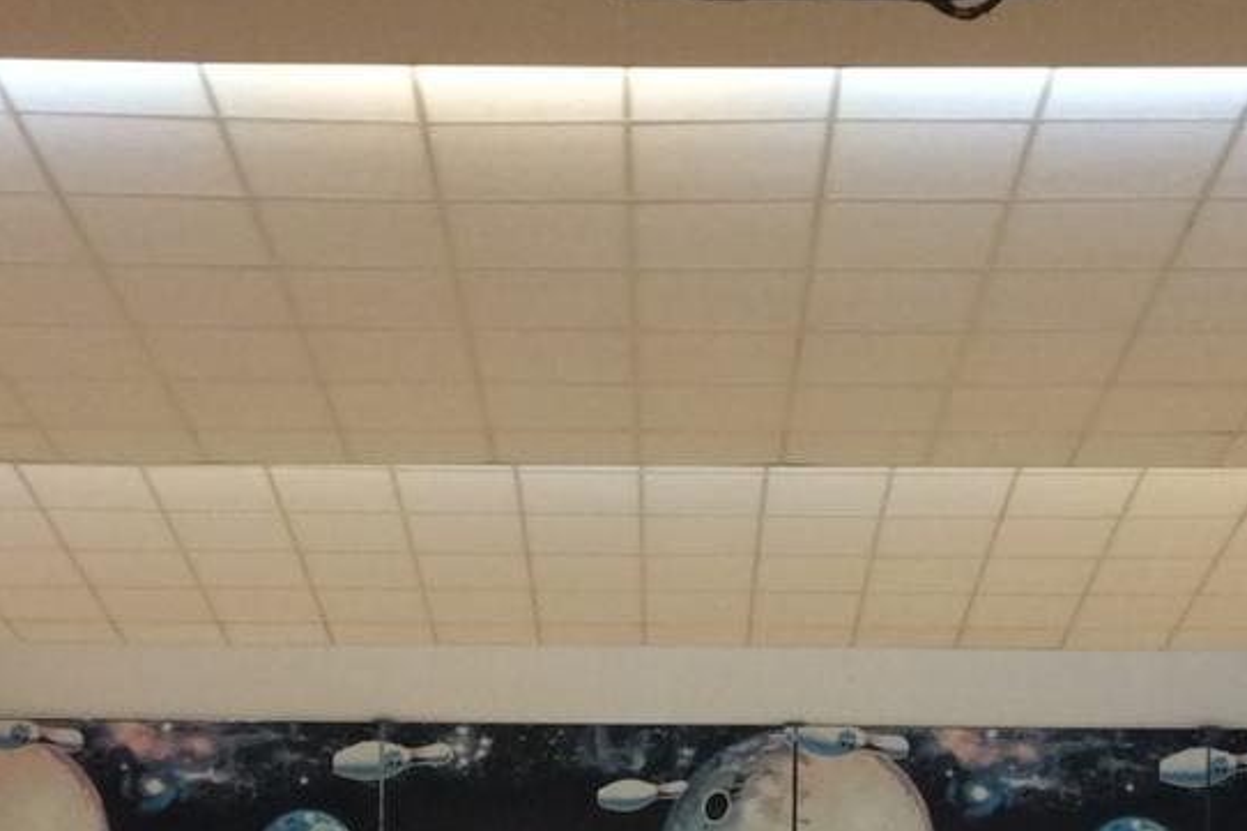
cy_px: 917
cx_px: 651
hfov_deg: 24.8
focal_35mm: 82
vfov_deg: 16.2
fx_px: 2839
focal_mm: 3.3
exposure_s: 1/25
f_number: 2.4
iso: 64
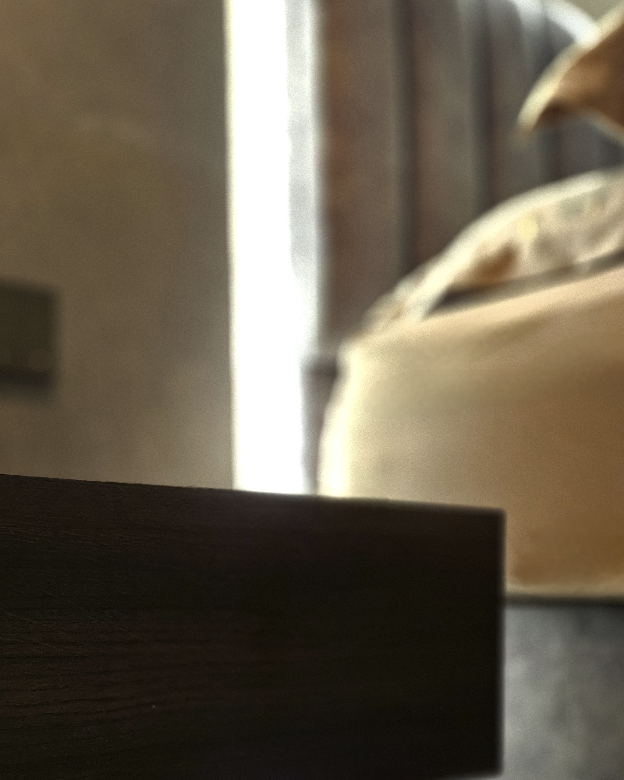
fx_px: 1039
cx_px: 77
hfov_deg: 32.0
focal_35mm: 45
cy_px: 613
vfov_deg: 39.7
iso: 800
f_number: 1.8
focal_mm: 5
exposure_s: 1/25
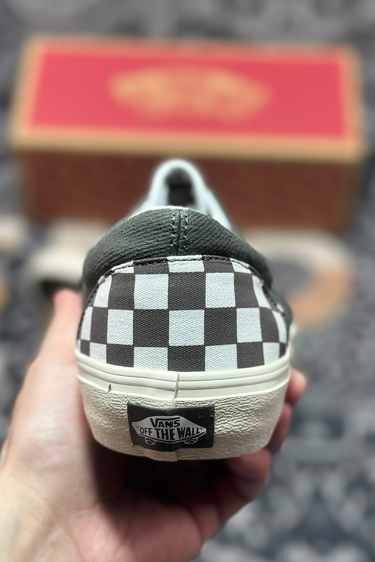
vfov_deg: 30.4
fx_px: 1031
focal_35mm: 66
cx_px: 182
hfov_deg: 20.6
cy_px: 332
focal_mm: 6.86
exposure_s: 1/283
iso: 80
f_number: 1.78
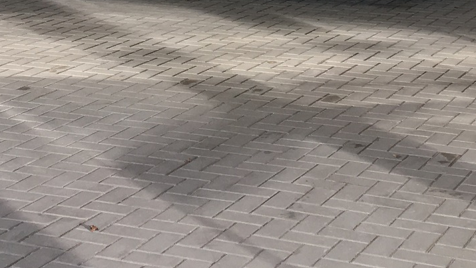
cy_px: -187
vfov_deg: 10.7
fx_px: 1350
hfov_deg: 20.0
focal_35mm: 107
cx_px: 237
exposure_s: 1/100
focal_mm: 4.15
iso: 32
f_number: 2.2
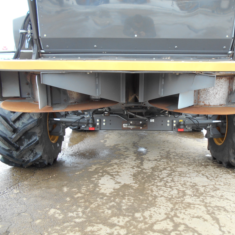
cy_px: 117
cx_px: 136
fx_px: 238
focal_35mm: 31
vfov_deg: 52.5
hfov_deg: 52.3
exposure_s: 1/125
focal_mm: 4.6
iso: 80
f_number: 3.2
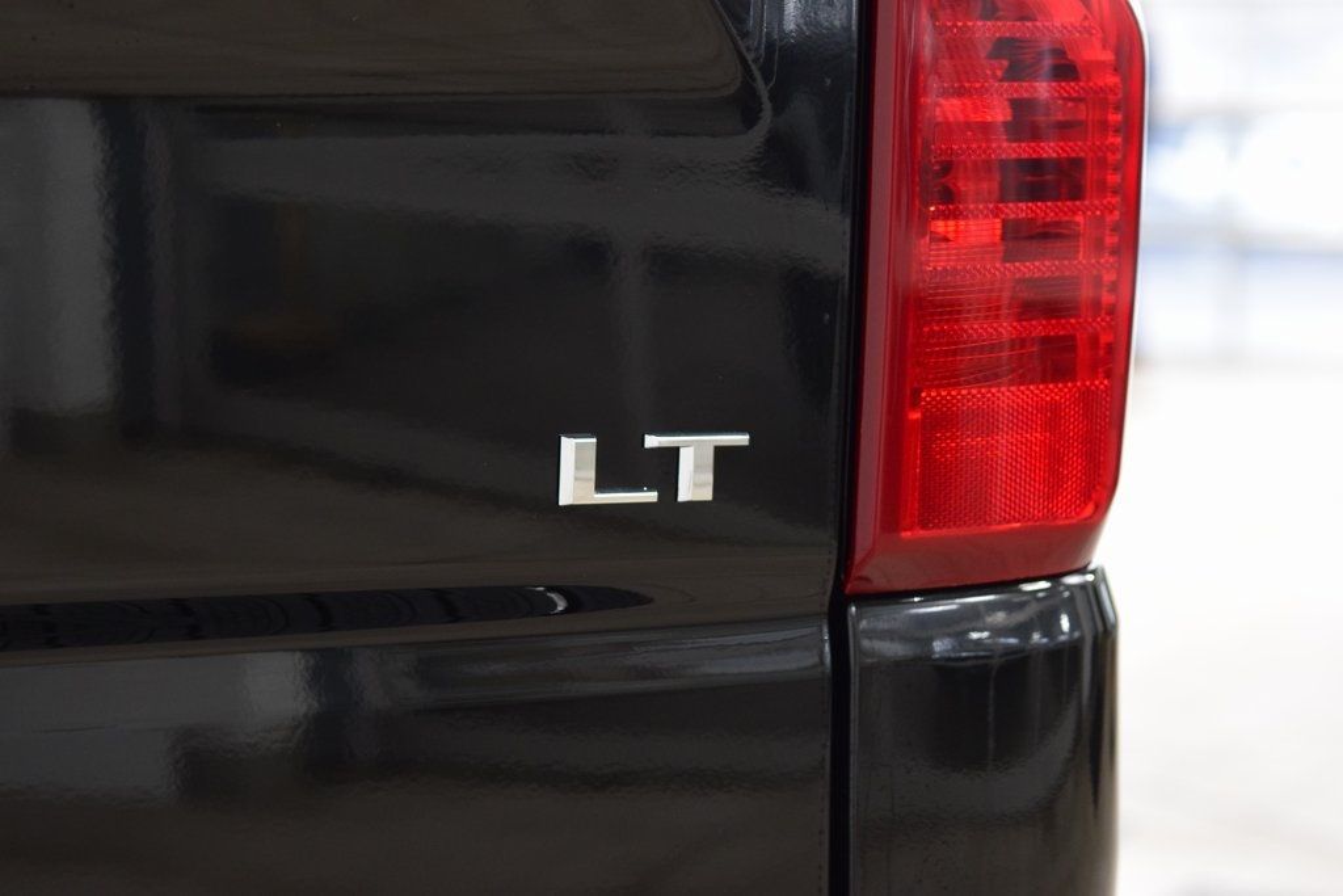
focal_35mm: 90
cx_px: 672
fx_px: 3358
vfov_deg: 15.2
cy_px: 448
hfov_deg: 22.6
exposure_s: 1/30
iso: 1600
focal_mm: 60
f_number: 4.5
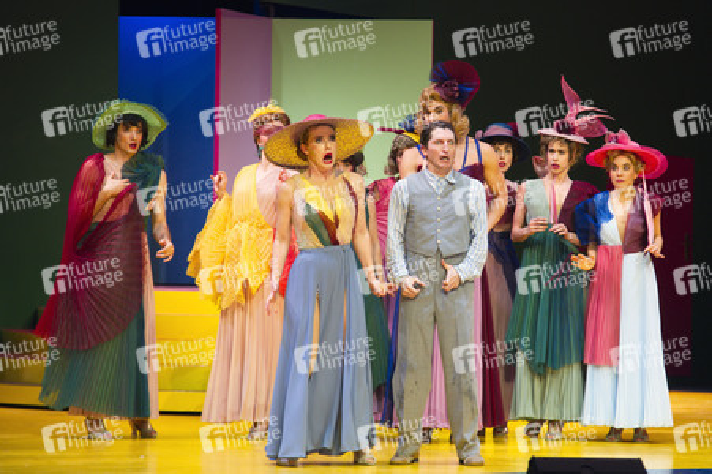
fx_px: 3360
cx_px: 356
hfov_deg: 12.1
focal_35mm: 170
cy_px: 237
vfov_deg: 8.1
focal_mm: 170
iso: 1600
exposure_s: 1/250
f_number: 5
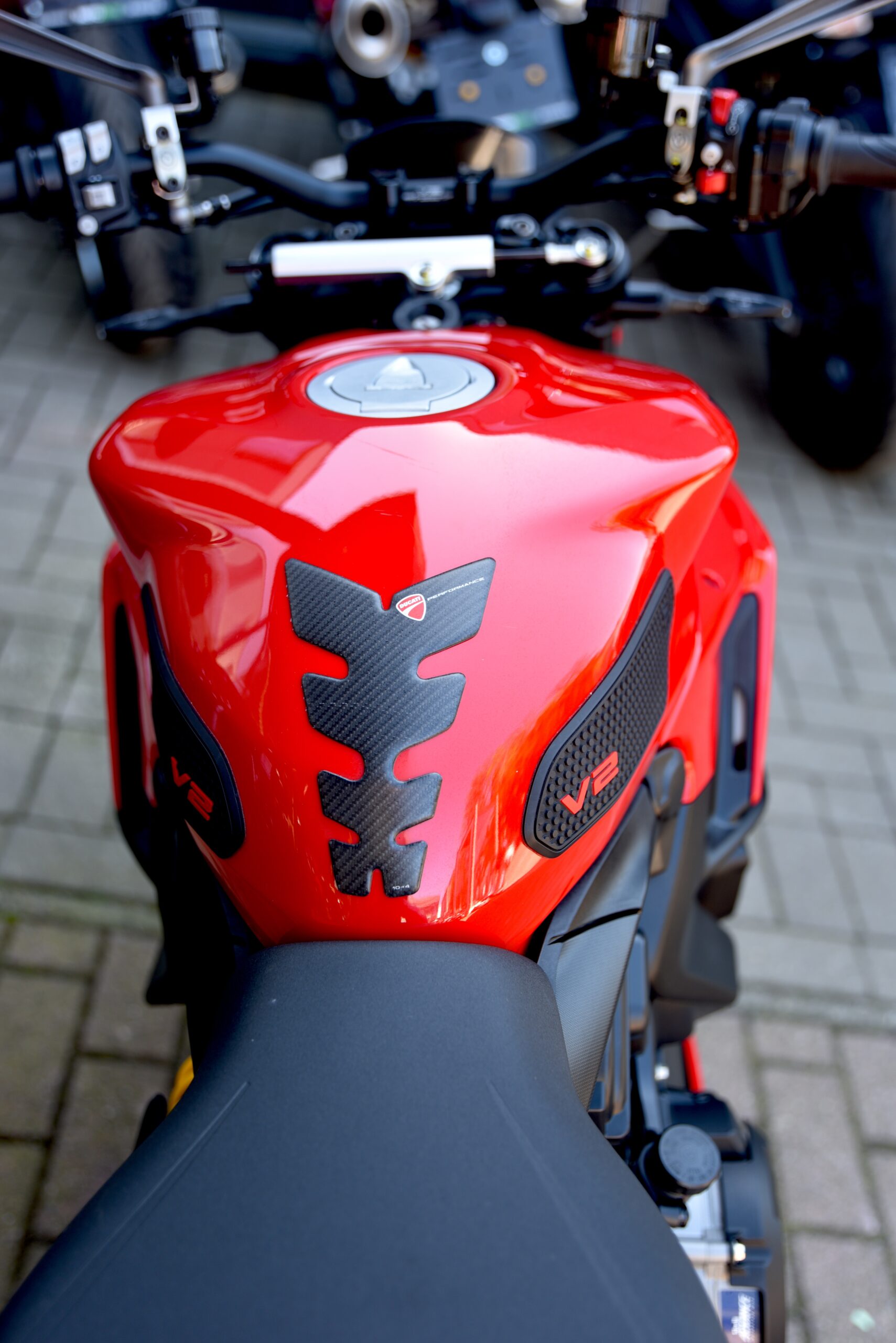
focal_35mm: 44
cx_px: 448
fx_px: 1641
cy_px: 672
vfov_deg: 44.5
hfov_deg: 30.5
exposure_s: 1/60
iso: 100
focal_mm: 44
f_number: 2.8
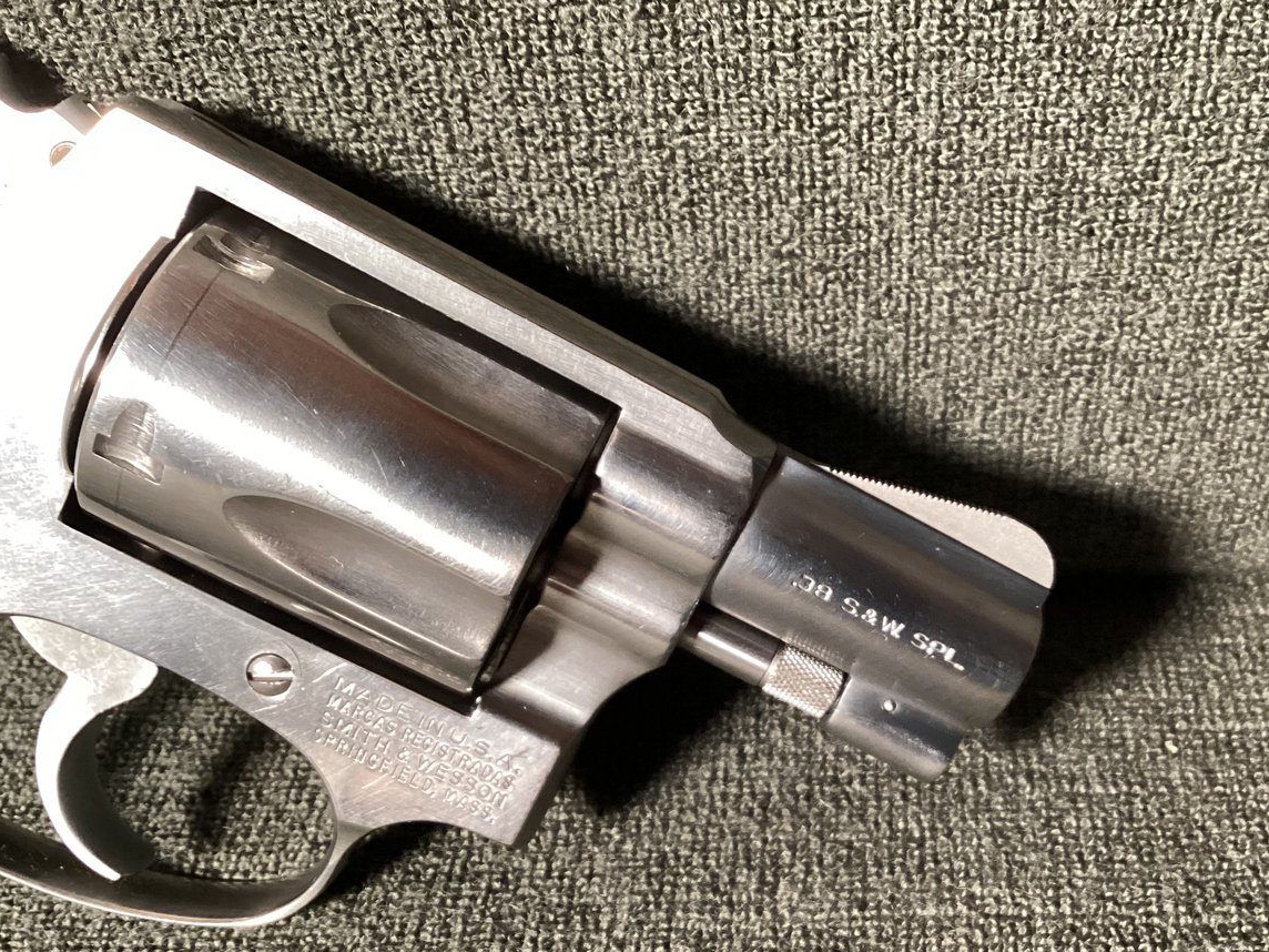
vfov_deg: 34.9
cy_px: 622
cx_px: 818
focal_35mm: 41
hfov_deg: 45.3
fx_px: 1503
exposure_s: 1/40
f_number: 2.4
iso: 400
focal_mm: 3.3
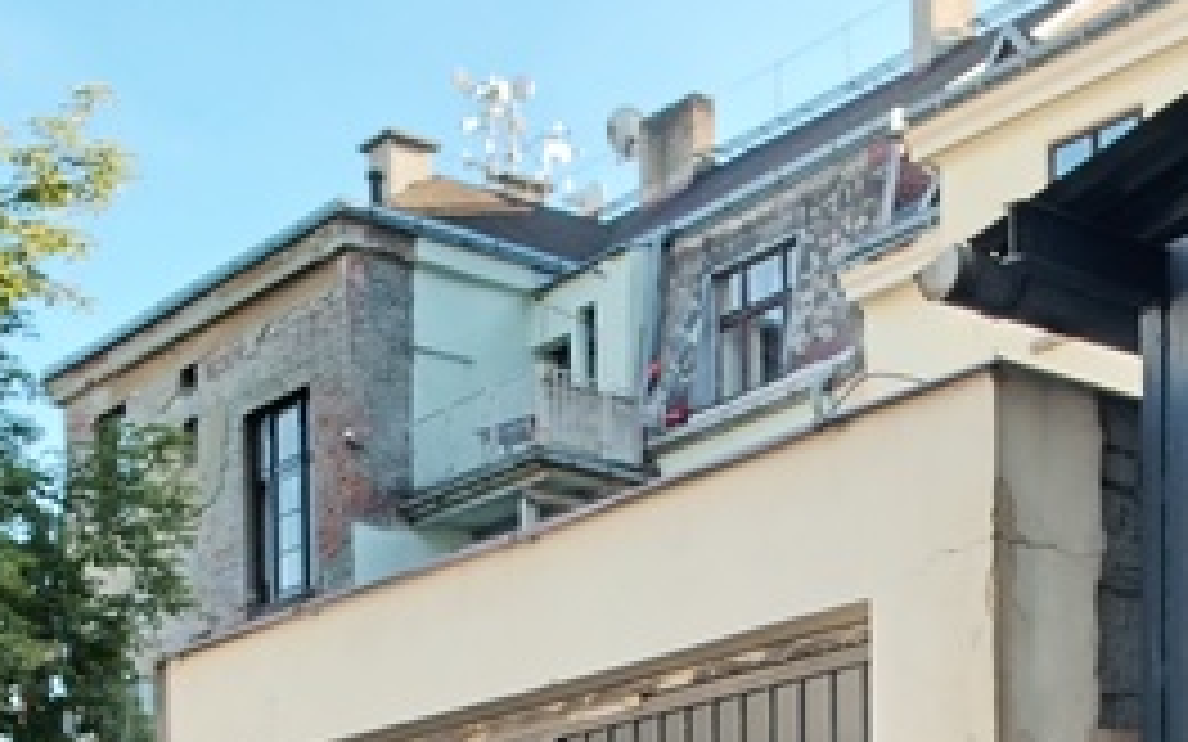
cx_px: 747
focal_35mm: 72
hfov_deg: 28.5
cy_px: 1126
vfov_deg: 16.4
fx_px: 2331
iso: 256
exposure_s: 1/100
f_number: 2.1
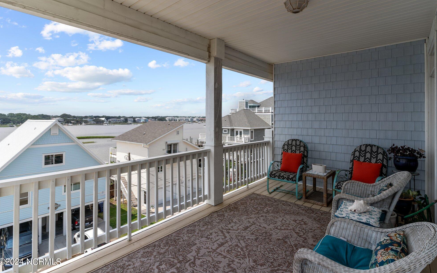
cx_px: 225
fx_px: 214
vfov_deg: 64.9
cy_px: 124
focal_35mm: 18
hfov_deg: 91.1
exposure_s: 1/800
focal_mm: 17
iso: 125
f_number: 6.3
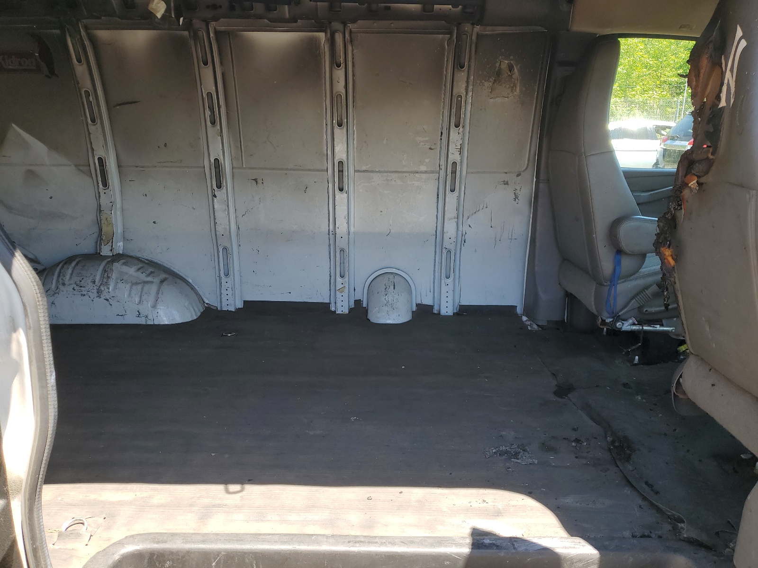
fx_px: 569
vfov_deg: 53.1
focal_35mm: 26
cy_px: 284
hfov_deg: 67.3
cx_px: 379
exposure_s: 1/385
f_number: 1.5
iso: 50
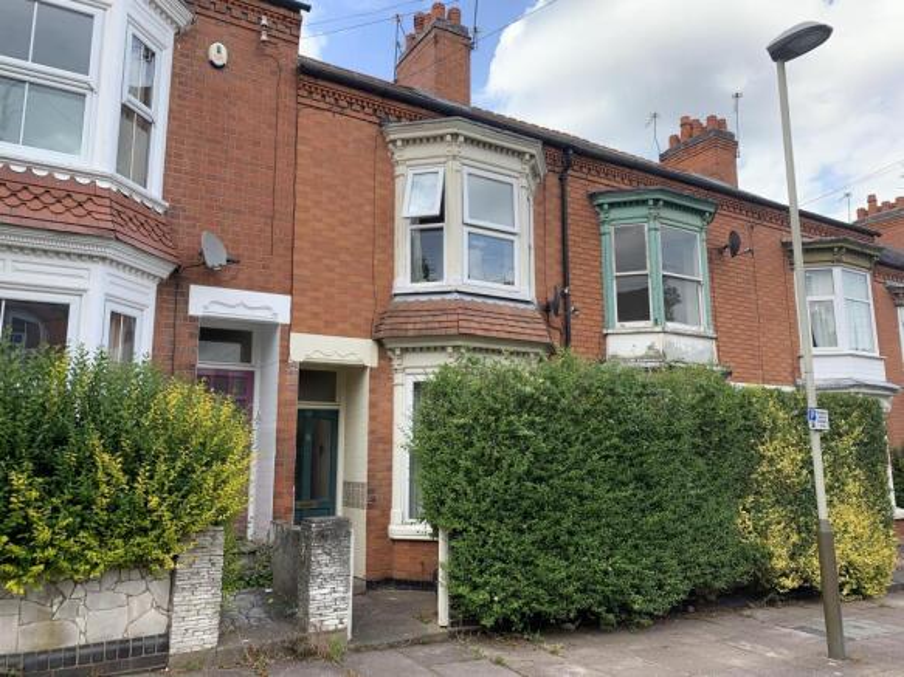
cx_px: 452
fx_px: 679
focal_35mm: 26
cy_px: 338
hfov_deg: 67.3
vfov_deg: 53.0
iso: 25
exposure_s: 1/437
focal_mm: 4.25
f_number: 1.8
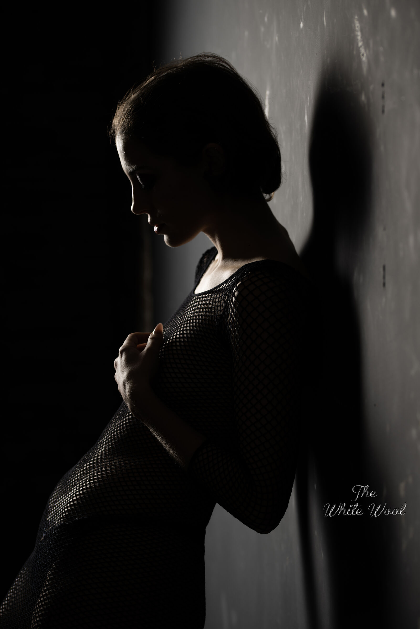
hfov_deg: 13.0
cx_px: 210
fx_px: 1837
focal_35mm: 105
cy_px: 314
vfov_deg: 19.5
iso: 100
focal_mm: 105
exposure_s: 1/160
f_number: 5
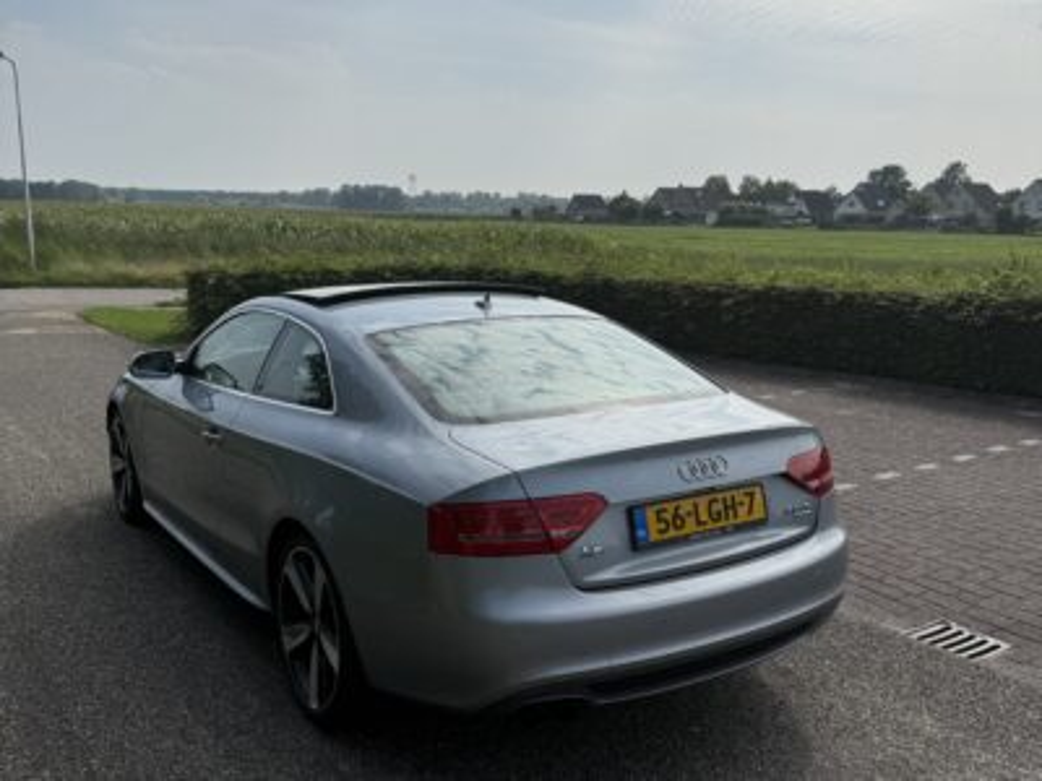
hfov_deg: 71.6
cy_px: 390
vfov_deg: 56.8
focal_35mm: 24
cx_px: 521
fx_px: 722
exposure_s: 1/10309
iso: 80
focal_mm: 6.76
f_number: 1.78
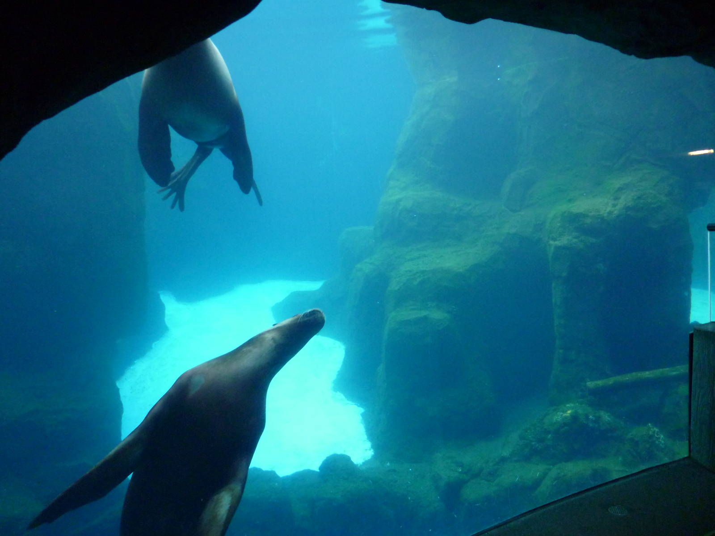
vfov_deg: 54.9
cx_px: 358
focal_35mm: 25
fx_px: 516
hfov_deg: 69.4
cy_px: 268
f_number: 3.3
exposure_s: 1/50
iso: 400
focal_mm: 4.1
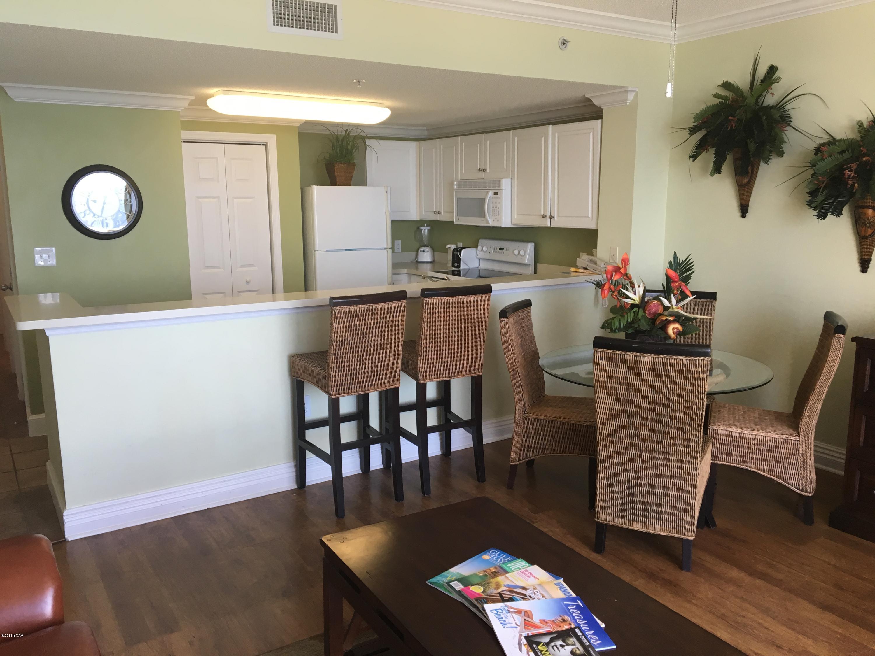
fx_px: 733
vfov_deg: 48.2
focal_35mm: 29
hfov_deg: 61.7
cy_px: 328
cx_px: 438
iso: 25
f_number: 2.2
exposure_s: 1/30
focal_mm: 4.15
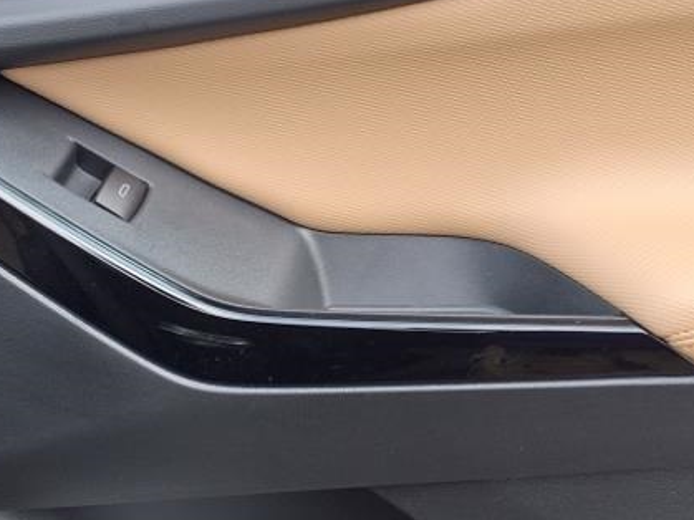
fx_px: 1323
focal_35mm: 66
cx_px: 295
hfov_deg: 29.4
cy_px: 268
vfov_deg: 22.2
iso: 40
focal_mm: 3.58
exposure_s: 1/159
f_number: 1.9
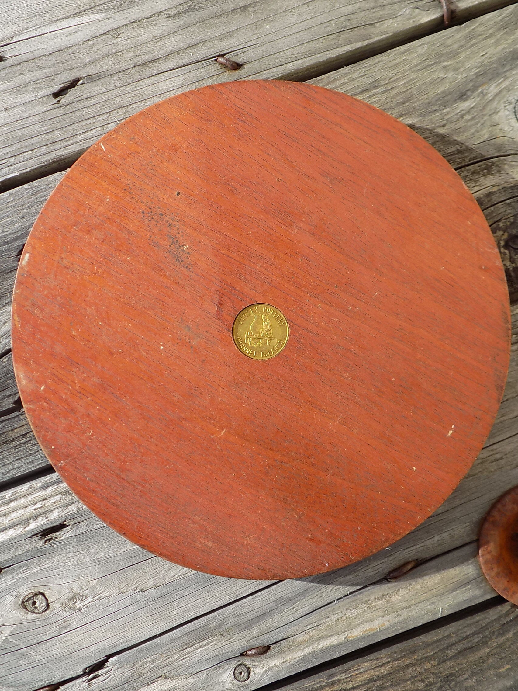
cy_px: 346
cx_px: 259
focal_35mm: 34
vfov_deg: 54.0
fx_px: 678
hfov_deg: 41.8
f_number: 3.4
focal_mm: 6.1
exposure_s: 1/500
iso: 80
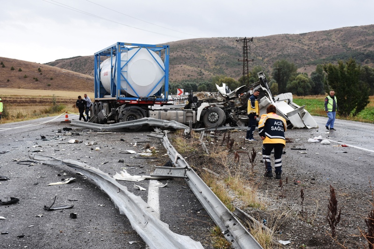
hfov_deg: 37.9
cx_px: 187
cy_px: 124
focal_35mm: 52
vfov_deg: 25.7
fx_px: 545
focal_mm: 35
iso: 200
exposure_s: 1/200
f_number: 7.1
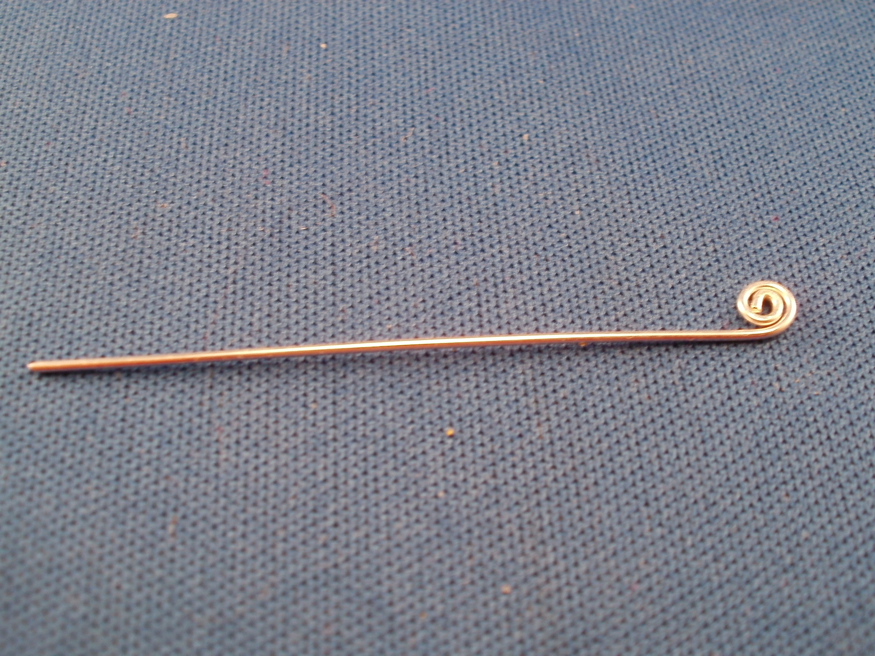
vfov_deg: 32.9
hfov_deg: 42.9
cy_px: 328
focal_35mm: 44
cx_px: 438
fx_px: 1112
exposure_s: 1/30
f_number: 4
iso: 100
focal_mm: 7.7
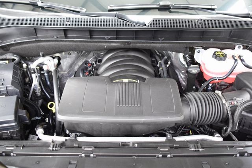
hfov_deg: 53.1
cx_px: 126
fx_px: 252
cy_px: 84
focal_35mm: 36
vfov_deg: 36.9
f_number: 2.8
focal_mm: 24
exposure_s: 1/13
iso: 1600
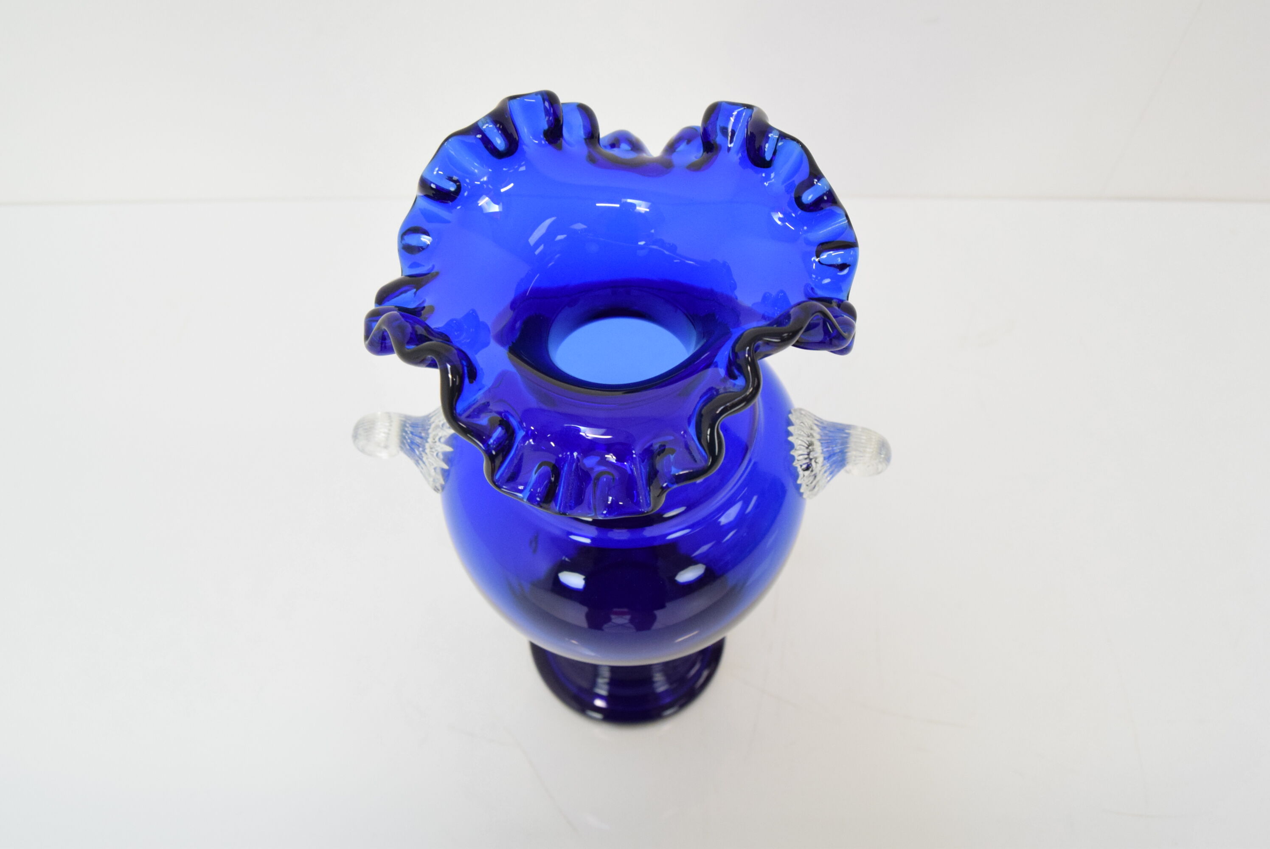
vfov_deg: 43.7
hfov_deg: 61.9
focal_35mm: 30
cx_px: 635
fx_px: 1059
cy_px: 424
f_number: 6.3
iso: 1600
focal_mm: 20
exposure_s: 1/160
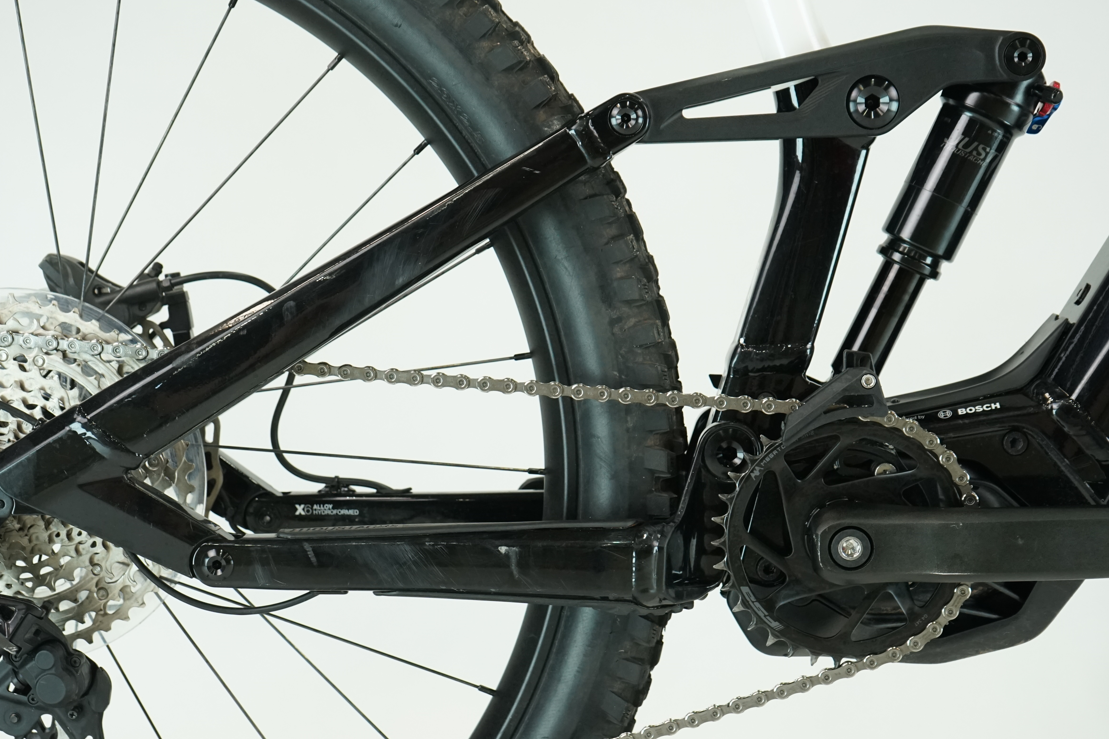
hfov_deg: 33.9
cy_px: 448
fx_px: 1817
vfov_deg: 23.0
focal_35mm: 59
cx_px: 521
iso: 1600
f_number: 5.6
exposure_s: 1/200
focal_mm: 46
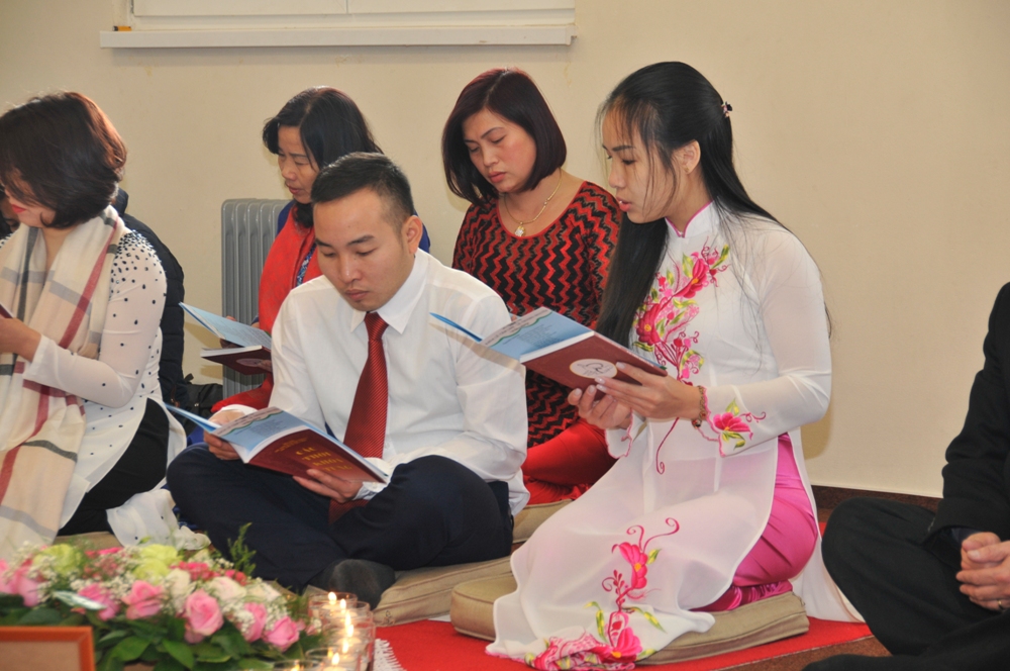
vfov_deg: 11.4
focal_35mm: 120
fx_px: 3362
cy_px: 336
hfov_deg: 17.1
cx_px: 505
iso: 400
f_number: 5.6
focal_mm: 80
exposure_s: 1/60
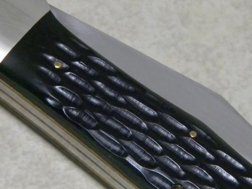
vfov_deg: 6.5
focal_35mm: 228
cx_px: 180
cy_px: 149
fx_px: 1659
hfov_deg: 8.7
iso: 400
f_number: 4.7
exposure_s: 1/21.6
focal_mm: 19
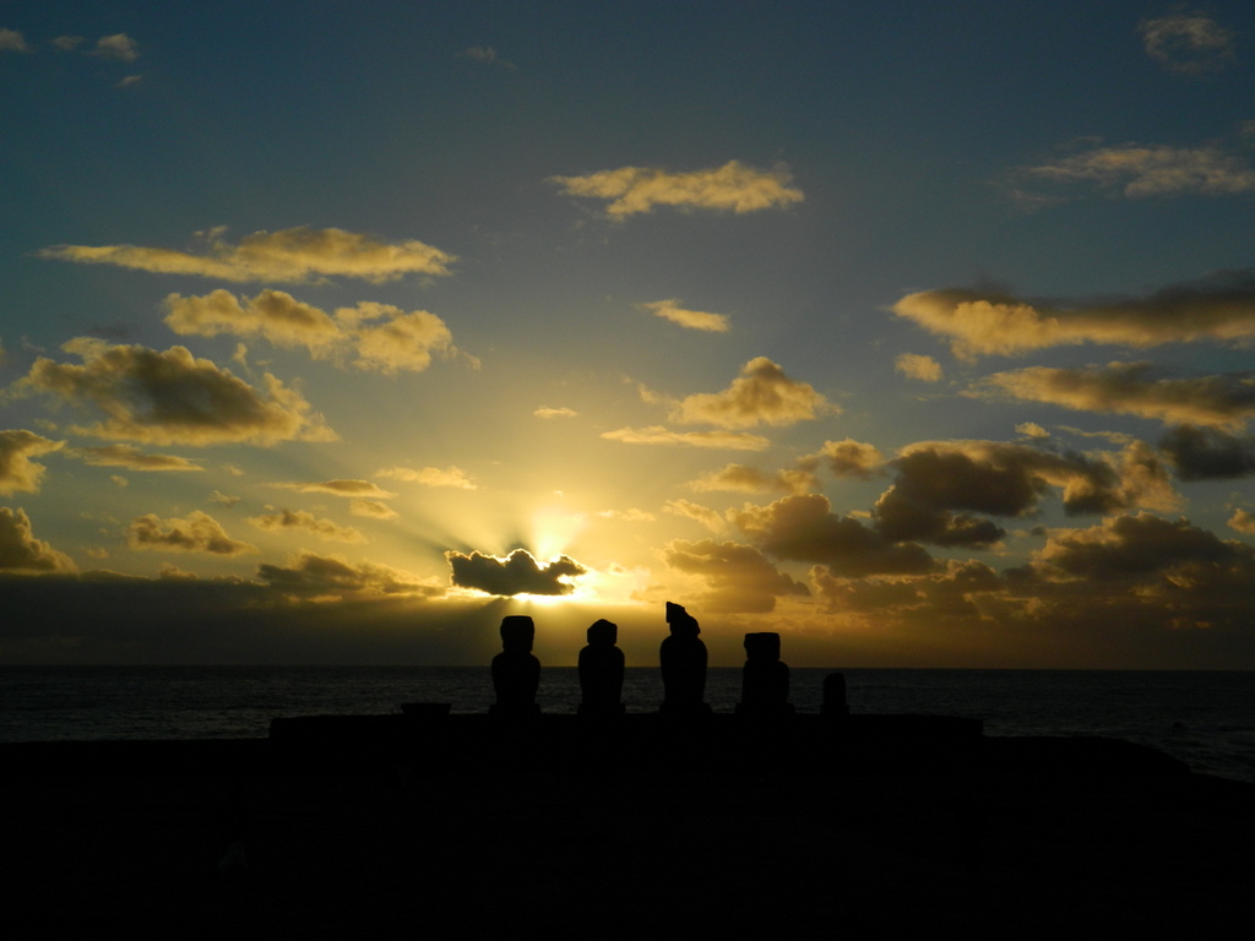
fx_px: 1704
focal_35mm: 47
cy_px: 470
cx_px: 628
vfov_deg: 30.9
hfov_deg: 40.4
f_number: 10.2
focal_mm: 8.4
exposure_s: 1/320
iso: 80
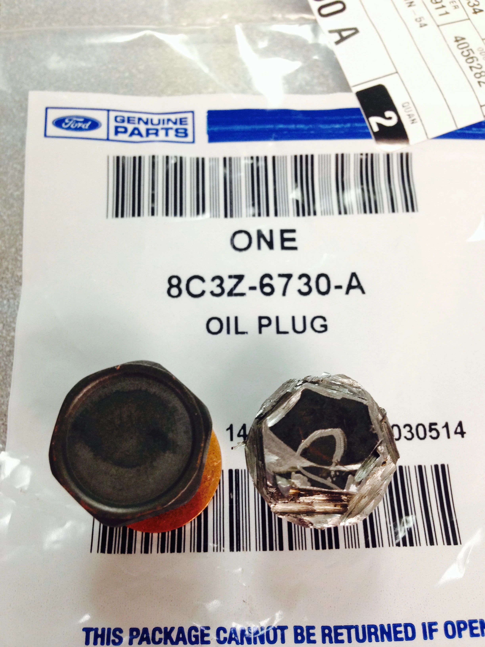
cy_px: 324
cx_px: 242
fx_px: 616
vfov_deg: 55.4
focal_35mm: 33
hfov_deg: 42.9
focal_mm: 4.12
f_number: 2.4
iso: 160
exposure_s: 1/20
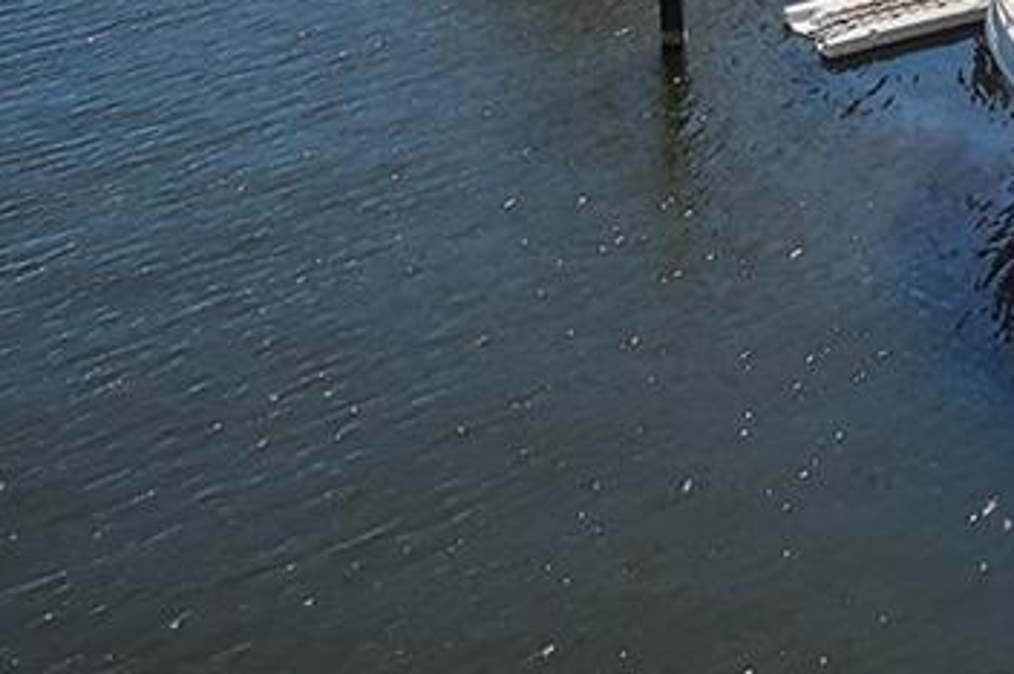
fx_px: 2814
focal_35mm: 100
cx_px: 1403
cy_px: -650
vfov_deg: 12.2
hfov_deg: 18.6
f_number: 2.8
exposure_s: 1/80
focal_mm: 8.38
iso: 100
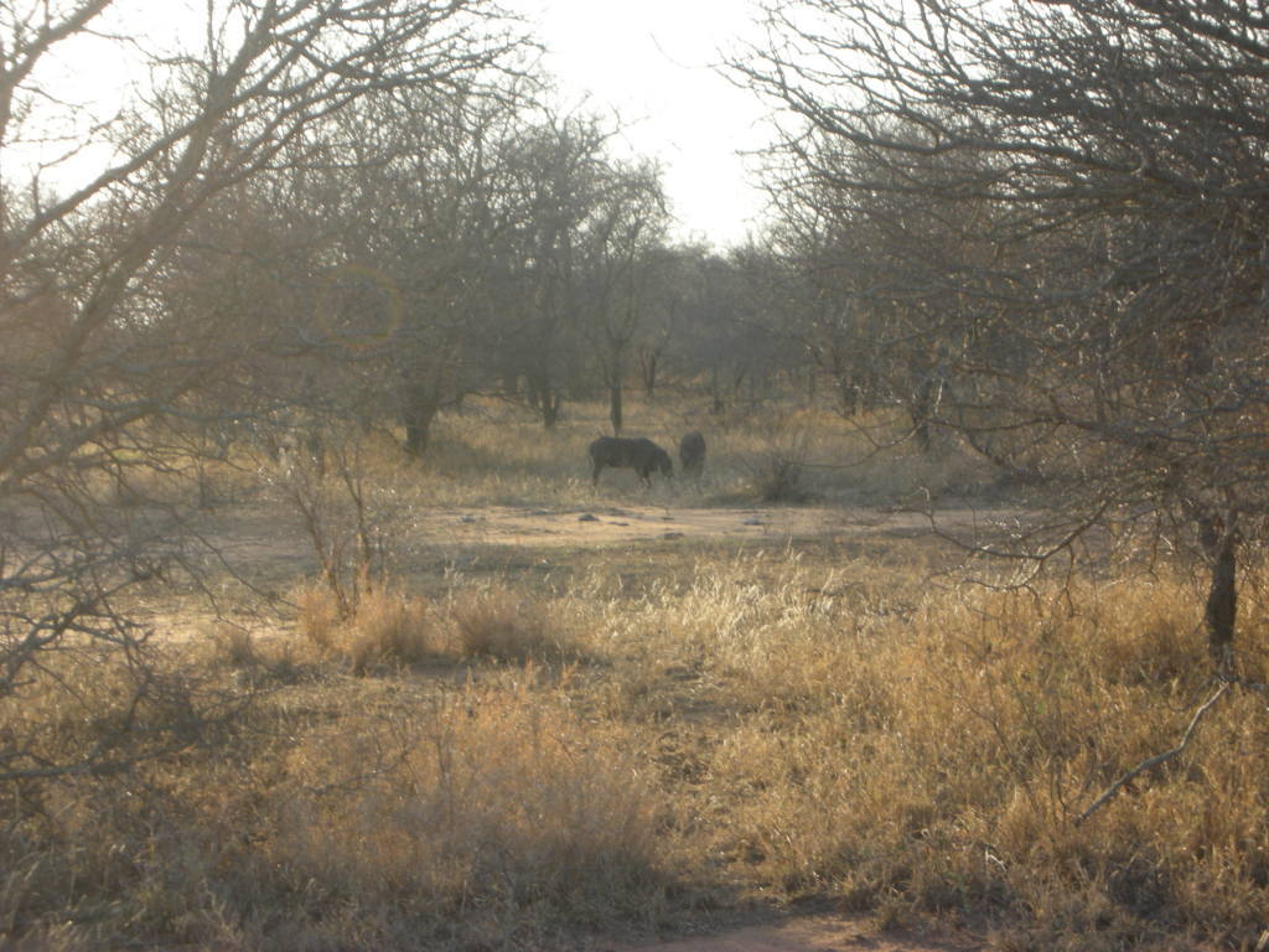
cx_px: 634
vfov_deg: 14.1
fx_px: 3849
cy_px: 476
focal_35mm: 105
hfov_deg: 18.7
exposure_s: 1/64.3
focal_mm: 17.4
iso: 50
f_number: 5.4
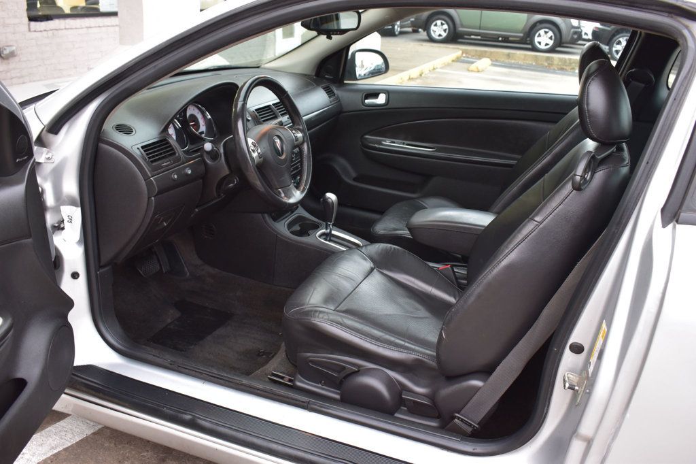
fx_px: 638
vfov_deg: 39.9
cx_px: 348
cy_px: 232
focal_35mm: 33
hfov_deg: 57.2
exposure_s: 1/15
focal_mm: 22
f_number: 6.3
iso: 560
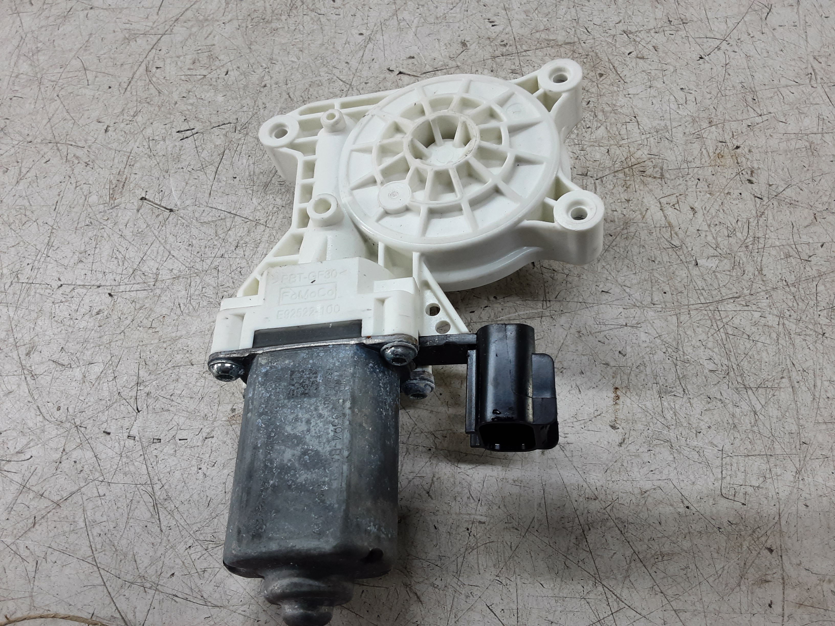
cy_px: 313
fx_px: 651
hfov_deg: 65.3
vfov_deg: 51.4
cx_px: 418
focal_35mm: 27
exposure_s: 1/50
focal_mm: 2.91
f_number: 1.9
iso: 64
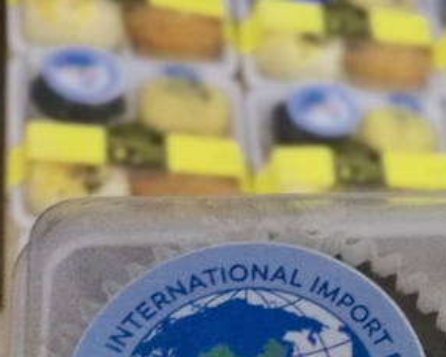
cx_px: 761
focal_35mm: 92
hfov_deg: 17.5
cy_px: 457
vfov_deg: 15.9
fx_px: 1215
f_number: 4
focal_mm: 4.5
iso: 500
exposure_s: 1/20
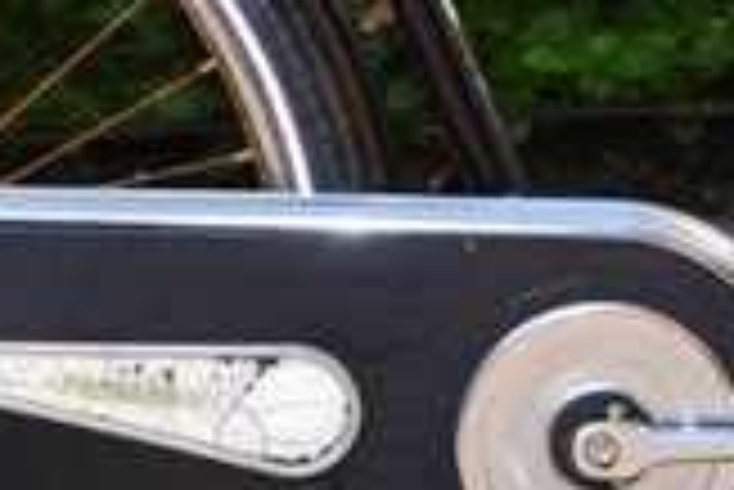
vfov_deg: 6.1
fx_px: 4612
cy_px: -119
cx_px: 748
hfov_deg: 9.0
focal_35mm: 226
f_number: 5
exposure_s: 1/200
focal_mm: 24
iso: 100
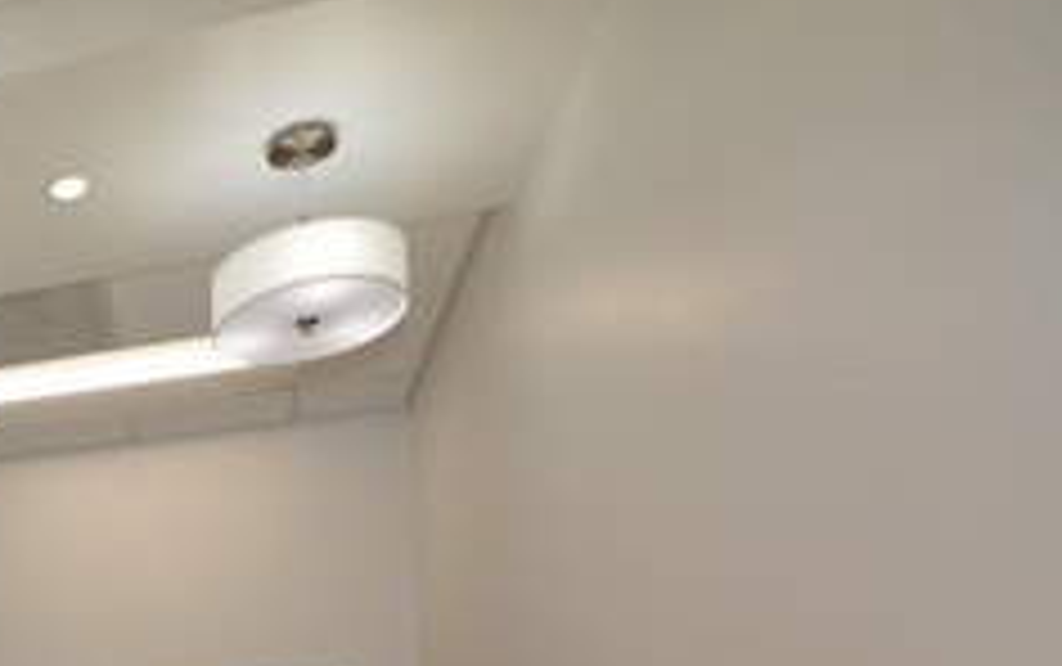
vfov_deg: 28.3
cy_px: 783
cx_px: -259
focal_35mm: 40
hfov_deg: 36.1
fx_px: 1159
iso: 200
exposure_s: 1/125
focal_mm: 10
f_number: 5.6
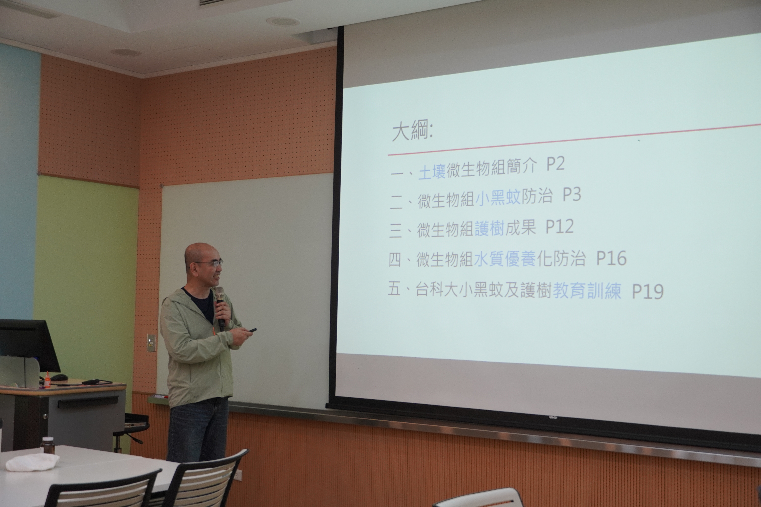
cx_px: 380
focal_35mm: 48
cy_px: 254
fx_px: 1015
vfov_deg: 28.1
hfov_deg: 41.1
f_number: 4.5
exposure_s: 1/160
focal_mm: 32
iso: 500
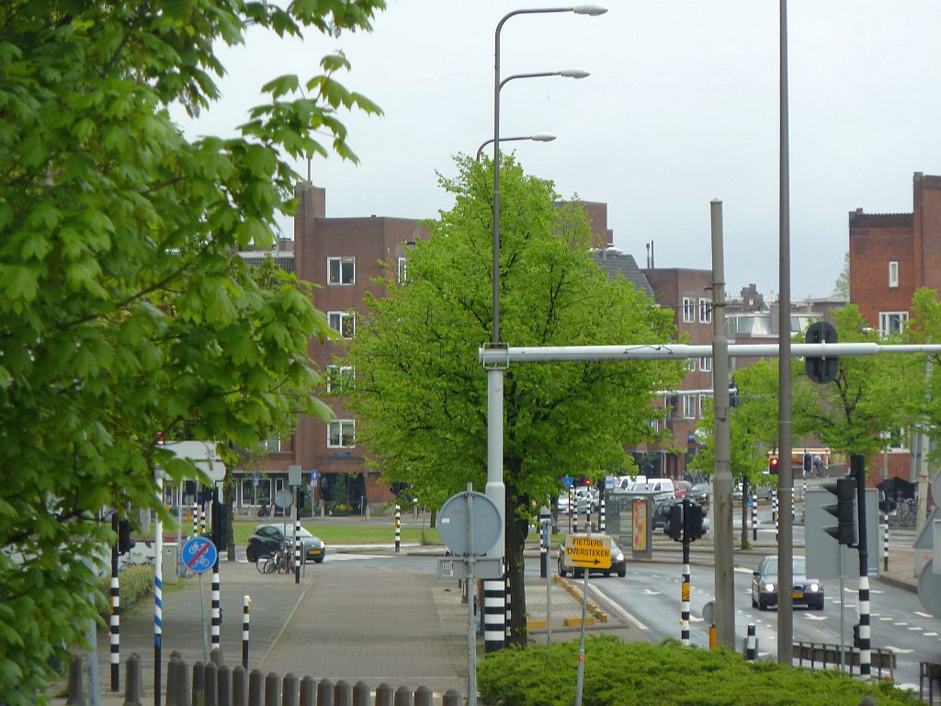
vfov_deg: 7.1
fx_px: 5709
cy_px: 353
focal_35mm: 210
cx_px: 470
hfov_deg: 9.4
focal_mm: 34.4
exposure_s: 1/80
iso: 125
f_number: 4.6
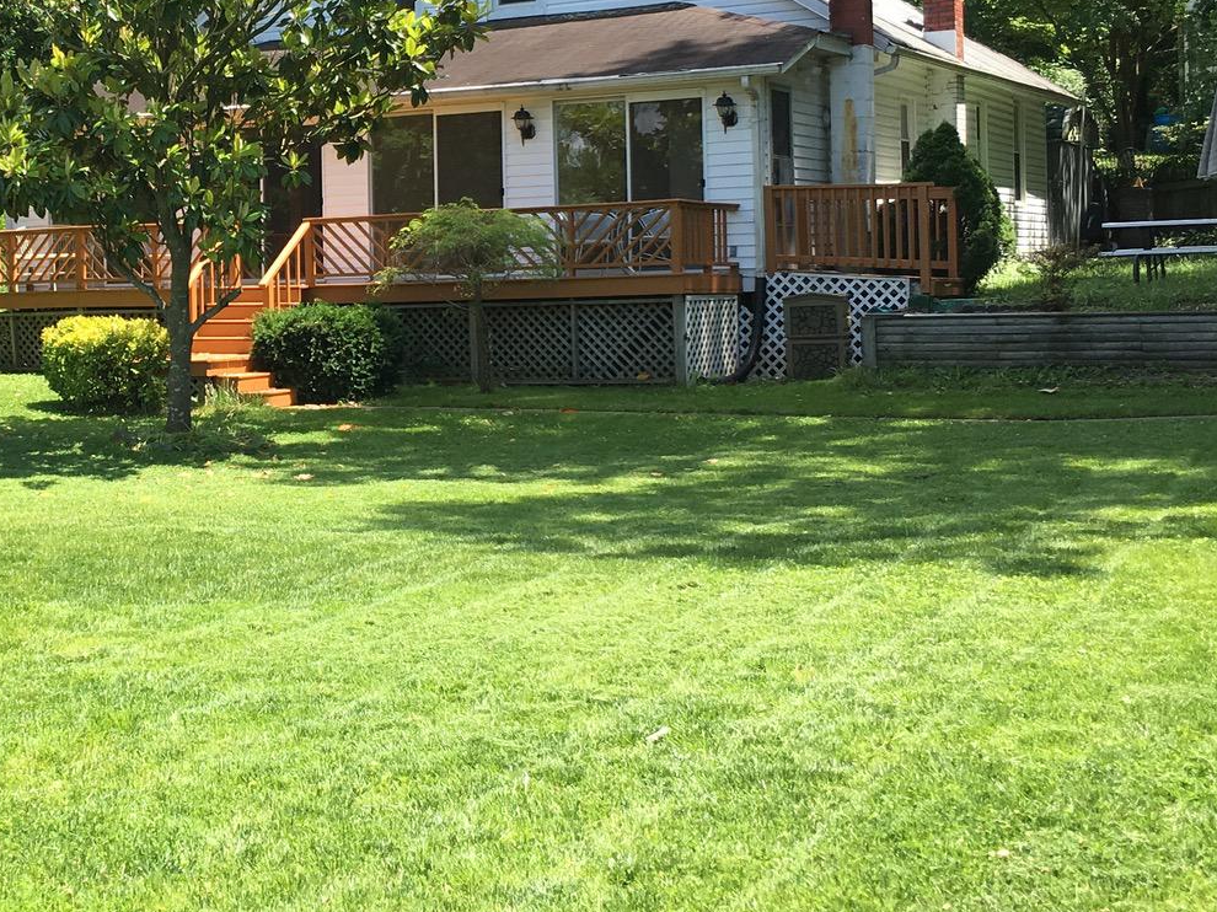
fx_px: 2109
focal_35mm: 60
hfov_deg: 31.1
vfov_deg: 24.3
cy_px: 288
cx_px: 186
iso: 25
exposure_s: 1/519
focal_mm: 4.15
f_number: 2.2
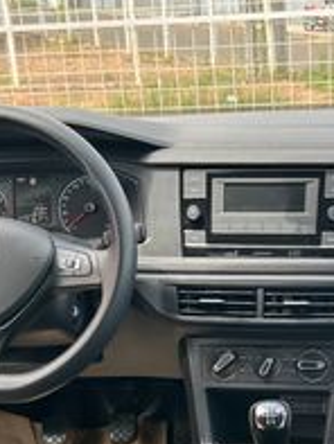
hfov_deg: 23.5
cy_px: 325
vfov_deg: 30.7
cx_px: 235
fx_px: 797
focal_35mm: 62
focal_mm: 5.7
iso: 50
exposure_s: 1/371
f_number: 1.5
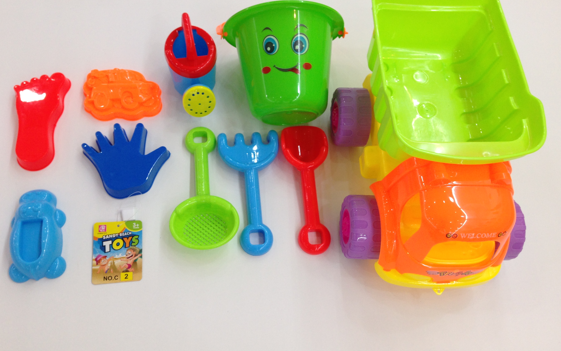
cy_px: 182
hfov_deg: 54.0
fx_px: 550
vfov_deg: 35.3
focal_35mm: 36
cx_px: 276
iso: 50
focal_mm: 4.12
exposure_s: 1/40
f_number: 2.4
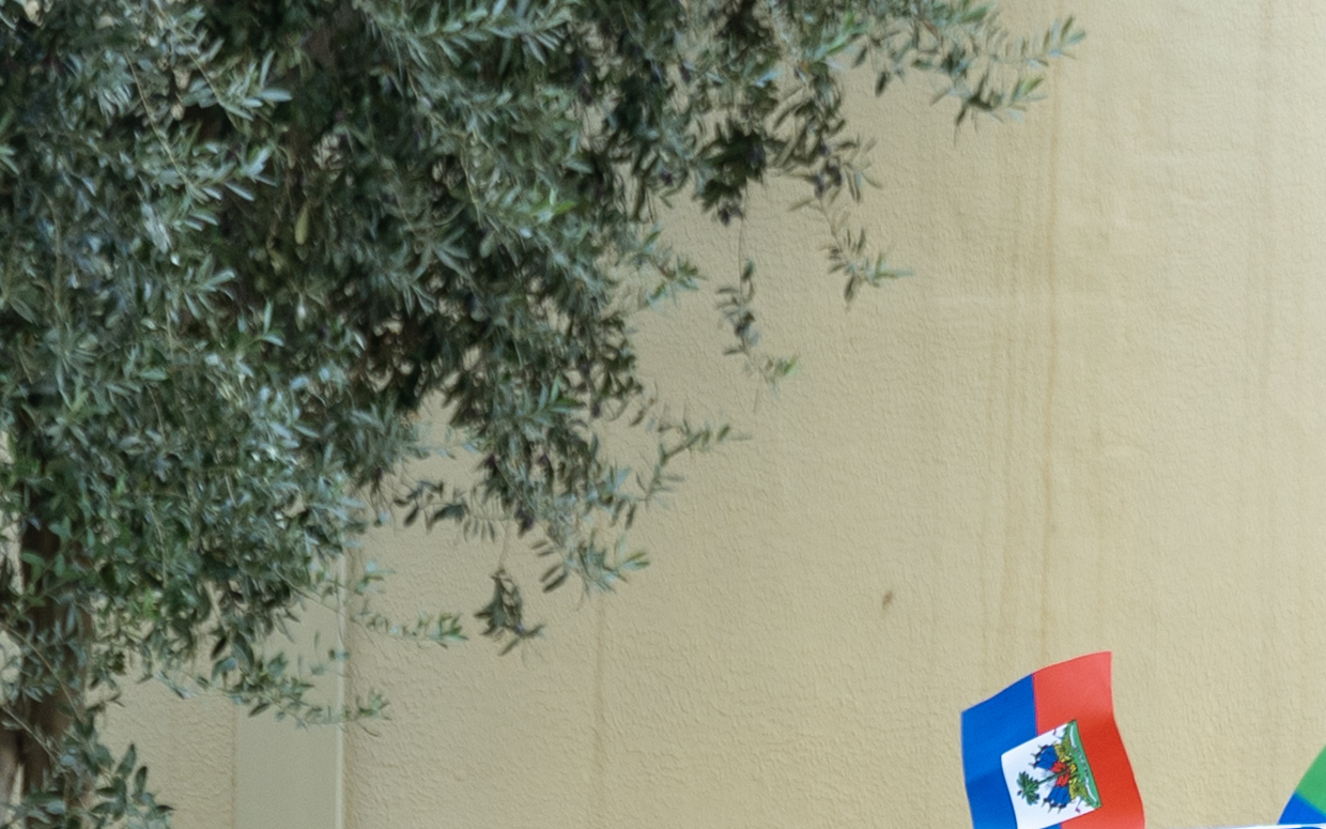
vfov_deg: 7.0
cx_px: 65
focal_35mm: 168
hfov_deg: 12.3
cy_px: 2423
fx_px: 6077
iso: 100
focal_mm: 29.2
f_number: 2.8
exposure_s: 1/200
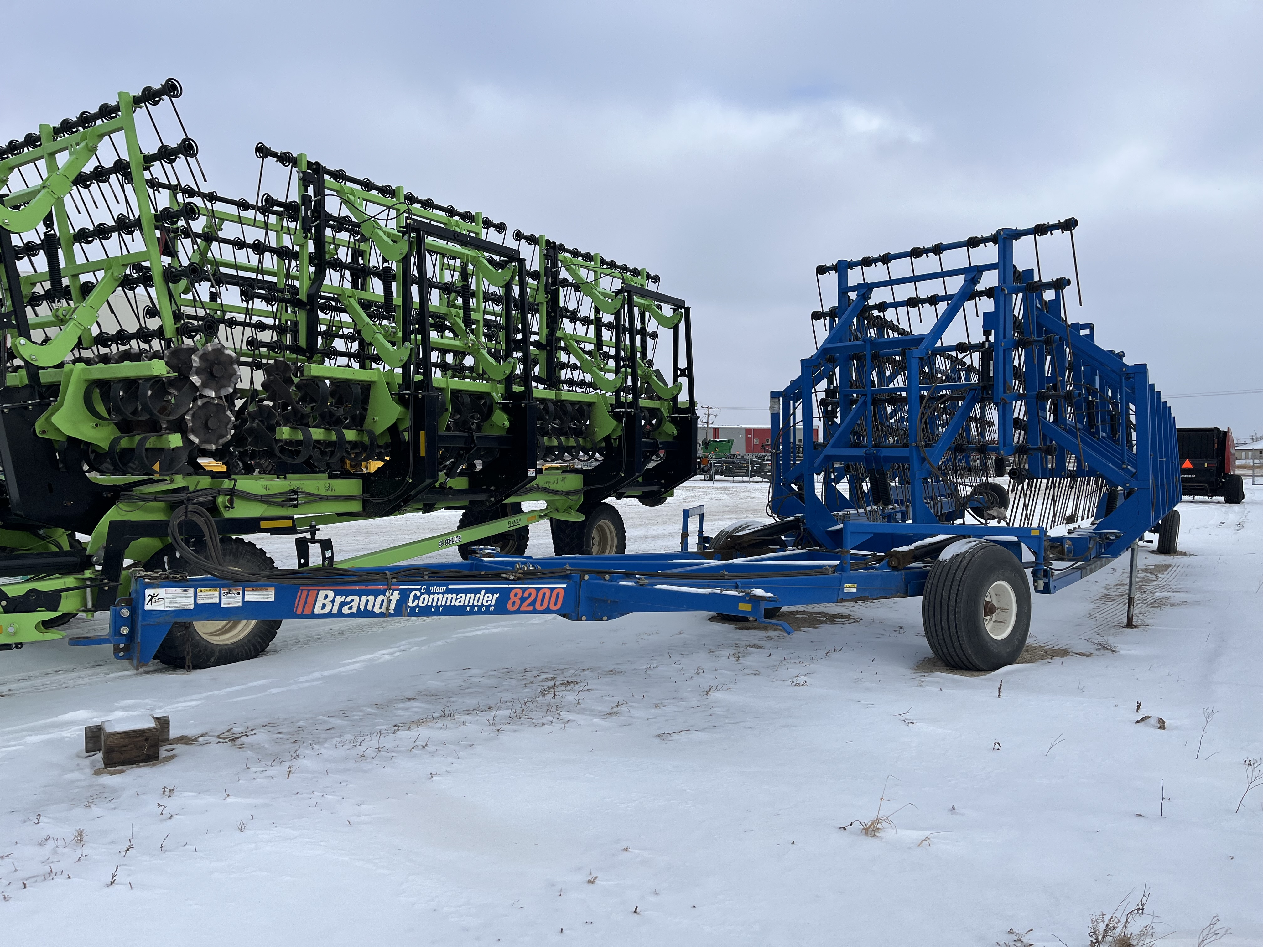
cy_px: 474
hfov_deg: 67.3
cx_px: 632
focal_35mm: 26
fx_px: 949
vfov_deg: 53.1
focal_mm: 5.1
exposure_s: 1/2825
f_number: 1.6
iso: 50
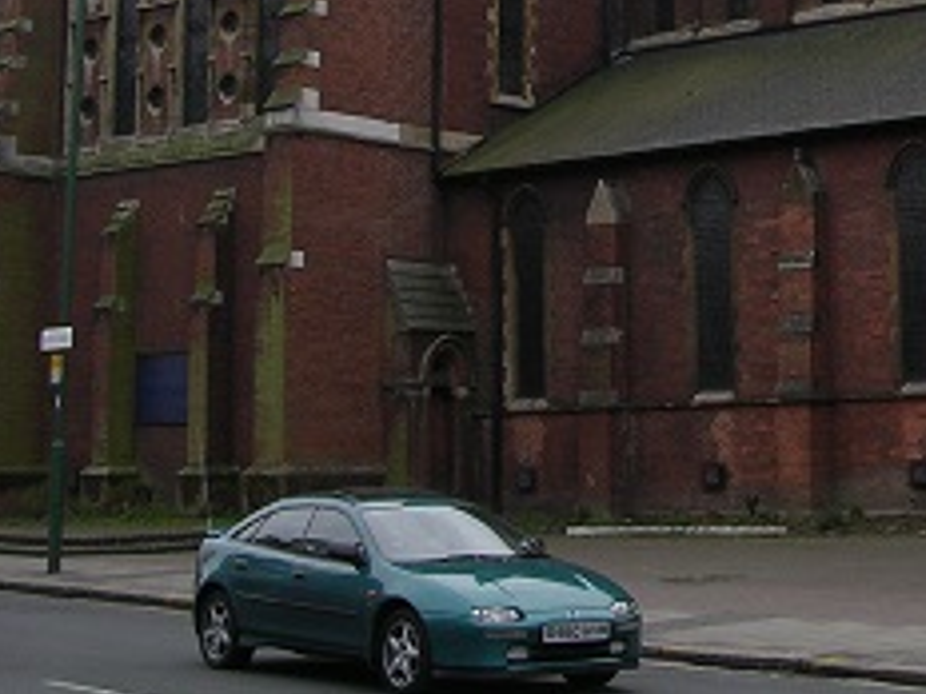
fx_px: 2194
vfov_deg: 17.5
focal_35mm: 82
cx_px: 778
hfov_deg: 23.4
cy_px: -42
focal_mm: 5.8
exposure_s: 1/549
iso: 100
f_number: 2.8
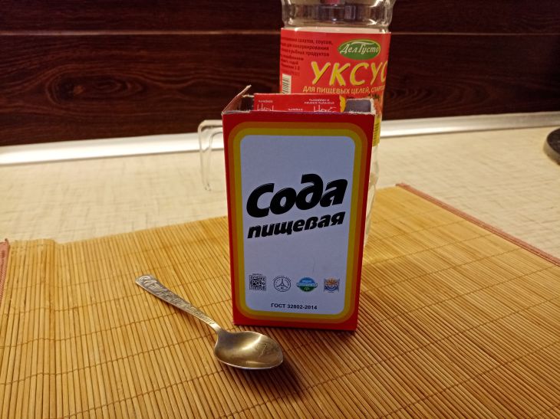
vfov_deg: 53.0
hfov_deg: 67.3
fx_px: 420
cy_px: 210
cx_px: 280
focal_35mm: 26
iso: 113
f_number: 1.8
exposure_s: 1/33.3
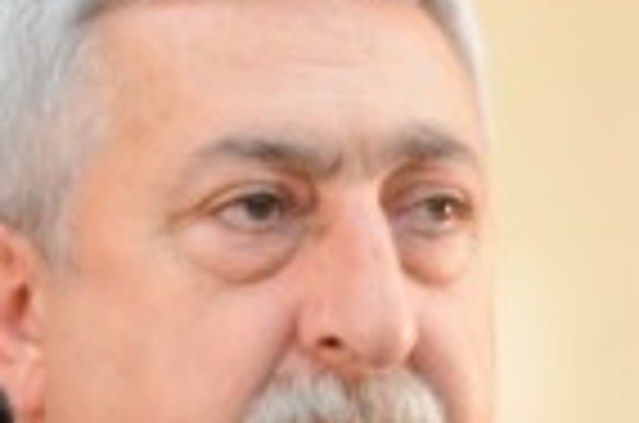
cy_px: 801
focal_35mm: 366
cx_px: 304
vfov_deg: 3.7
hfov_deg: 5.6
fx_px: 6482
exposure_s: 1/30
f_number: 3.5
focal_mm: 48
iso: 500
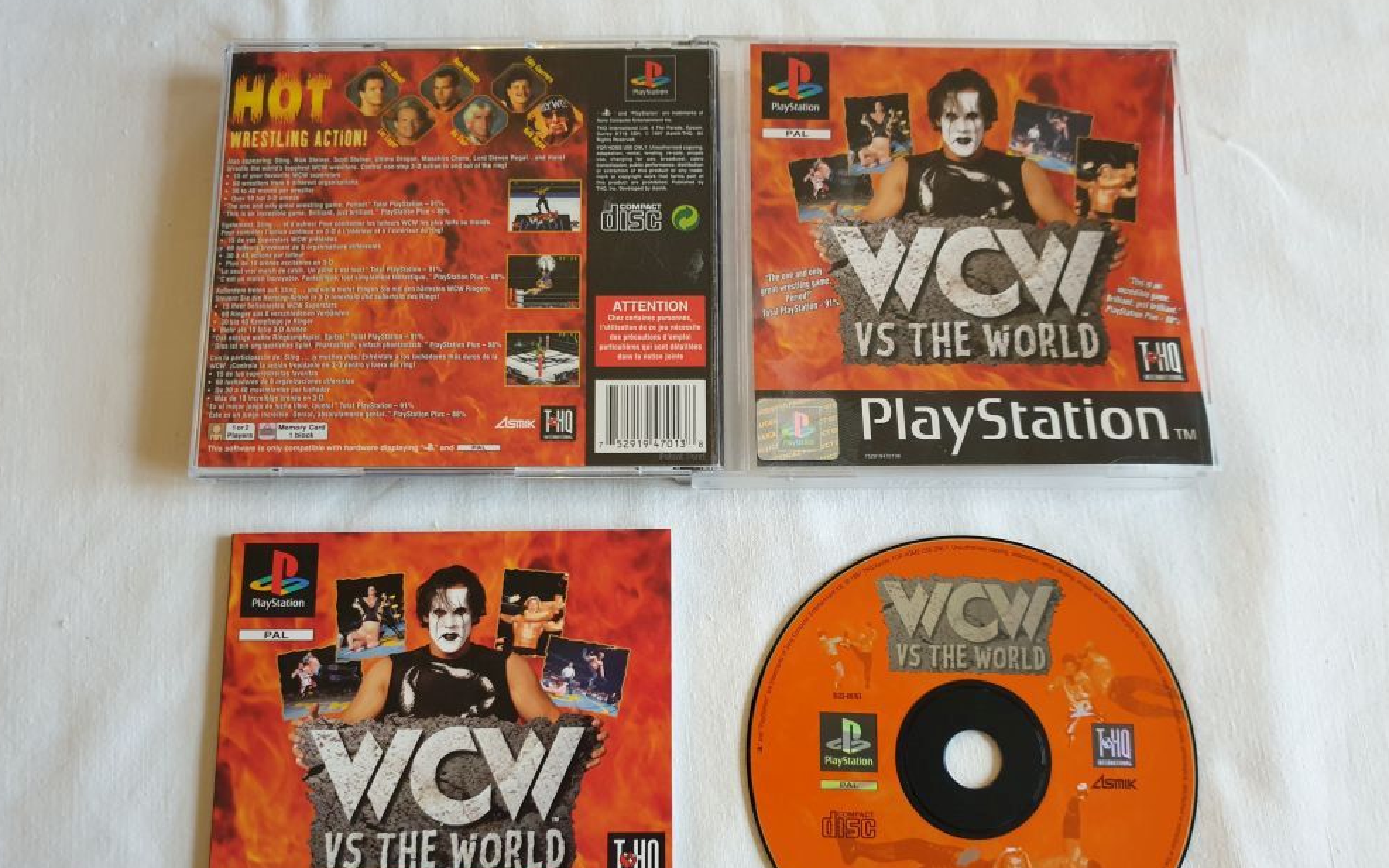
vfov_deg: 44.4
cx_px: 687
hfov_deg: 66.5
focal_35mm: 28
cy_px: 510
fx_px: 1060
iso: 250
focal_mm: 4.3
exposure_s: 1/33
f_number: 1.5
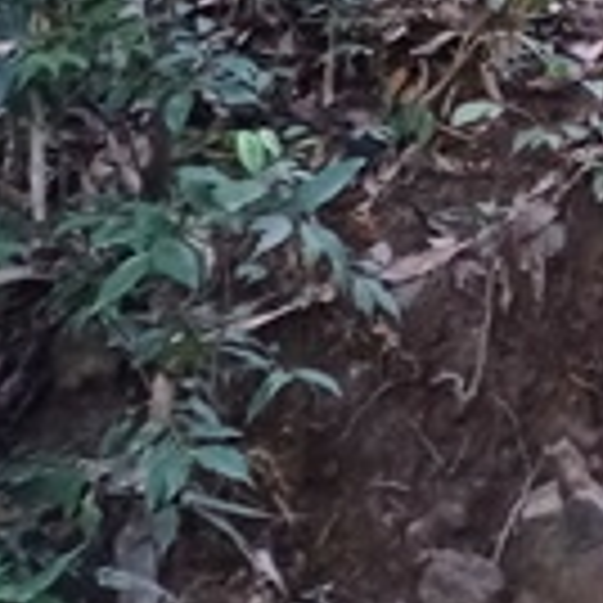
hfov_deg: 16.4
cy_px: -554
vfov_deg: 14.8
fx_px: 1951
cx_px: 828
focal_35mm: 99
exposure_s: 1/20
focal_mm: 4.6
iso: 1000
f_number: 1.8
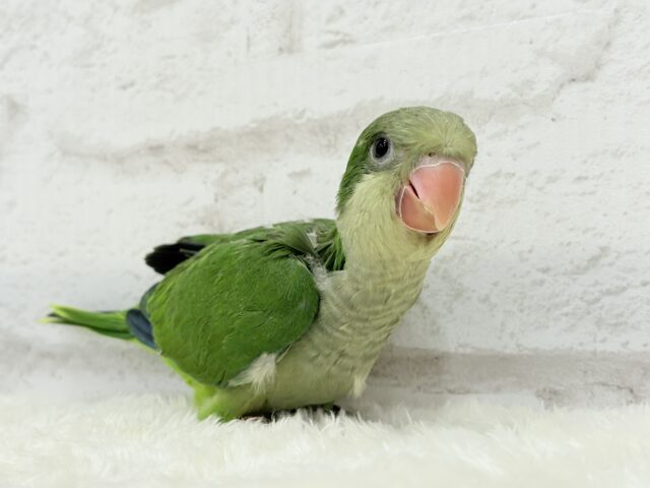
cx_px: 325
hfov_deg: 36.8
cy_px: 244
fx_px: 976
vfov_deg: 28.0
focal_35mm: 52
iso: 100
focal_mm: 5.96
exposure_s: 1/100
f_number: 1.6
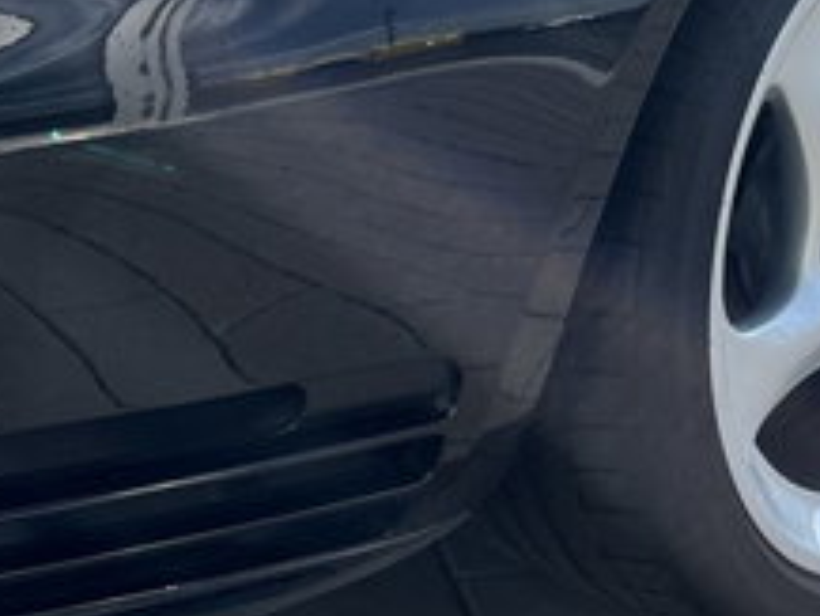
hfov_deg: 21.3
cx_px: 397
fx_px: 2181
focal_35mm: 92
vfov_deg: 15.3
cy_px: -197
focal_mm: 5.1
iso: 50
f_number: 1.6
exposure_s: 1/3413
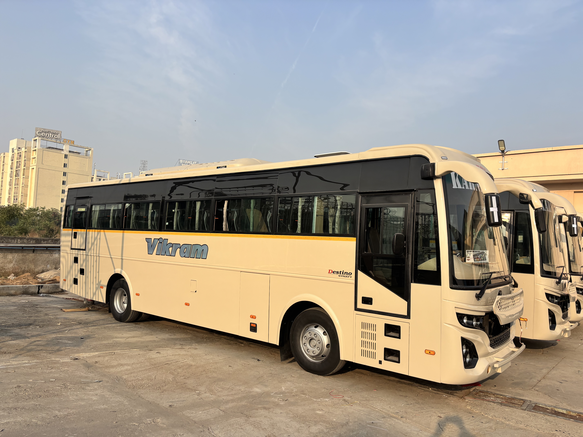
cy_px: 218
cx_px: 292
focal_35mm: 26
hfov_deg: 67.3
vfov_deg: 53.1
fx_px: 438
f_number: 1.6
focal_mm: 5.96
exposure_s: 1/2342
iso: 50
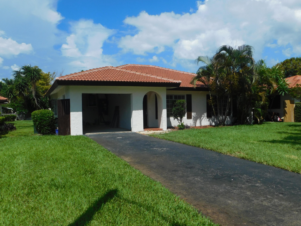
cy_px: 113
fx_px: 261
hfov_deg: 60.0
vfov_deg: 46.8
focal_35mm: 30
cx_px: 150
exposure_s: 1/640
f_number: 6.4
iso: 125
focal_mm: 5.3
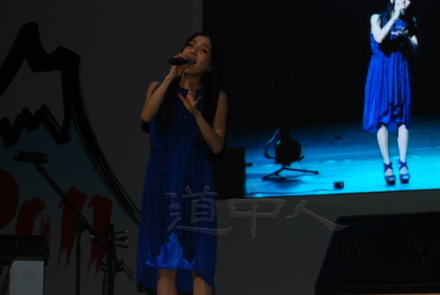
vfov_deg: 13.1
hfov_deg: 19.4
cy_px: 148
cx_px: 220
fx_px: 1285
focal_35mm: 105
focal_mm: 70
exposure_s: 1/60
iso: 100
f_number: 4.5
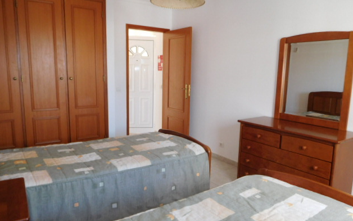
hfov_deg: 68.4
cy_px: 114
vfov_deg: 46.1
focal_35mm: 27
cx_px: 174
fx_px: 260
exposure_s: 1/30
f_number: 3.4
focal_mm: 4.5
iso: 180
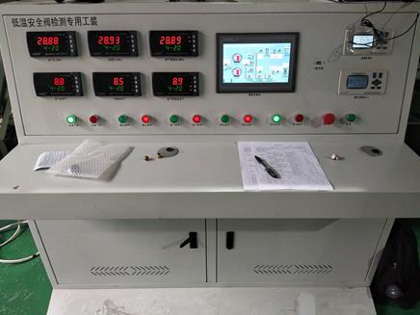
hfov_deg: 67.3
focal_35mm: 26
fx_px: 315
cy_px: 158
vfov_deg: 53.1
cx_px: 210
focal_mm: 3.88
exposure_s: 1/50
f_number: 2
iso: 250
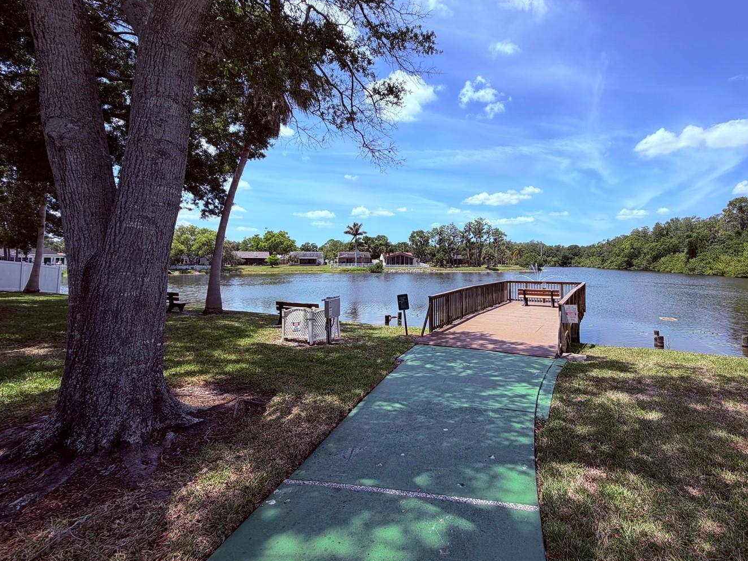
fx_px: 367
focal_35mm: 17
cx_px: 444
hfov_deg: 90.0
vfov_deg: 74.4
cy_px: 245
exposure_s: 1/876
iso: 20
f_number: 2.2
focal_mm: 2.22
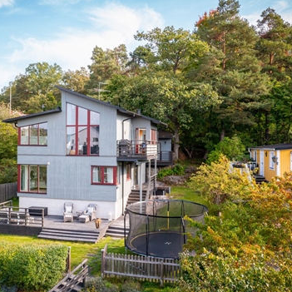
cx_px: 105
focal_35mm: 36
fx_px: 344
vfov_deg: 46.0
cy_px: 146
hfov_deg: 45.5
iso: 400
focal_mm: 10.26
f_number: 5.6
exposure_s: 1/60
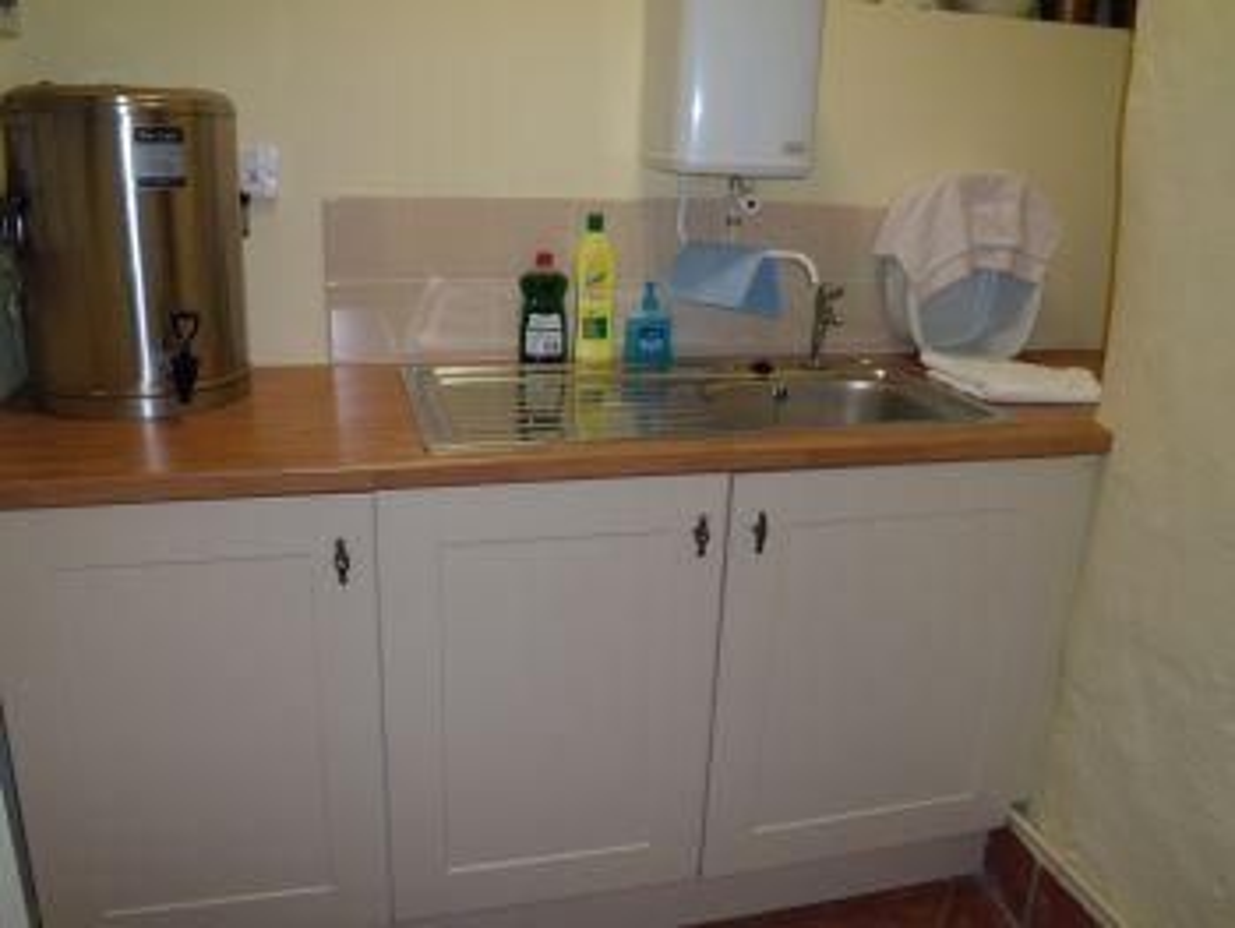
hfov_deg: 63.4
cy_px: 464
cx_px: 618
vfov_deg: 49.8
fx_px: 1000
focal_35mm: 28
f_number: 2.8
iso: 100
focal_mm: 6
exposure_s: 1/30
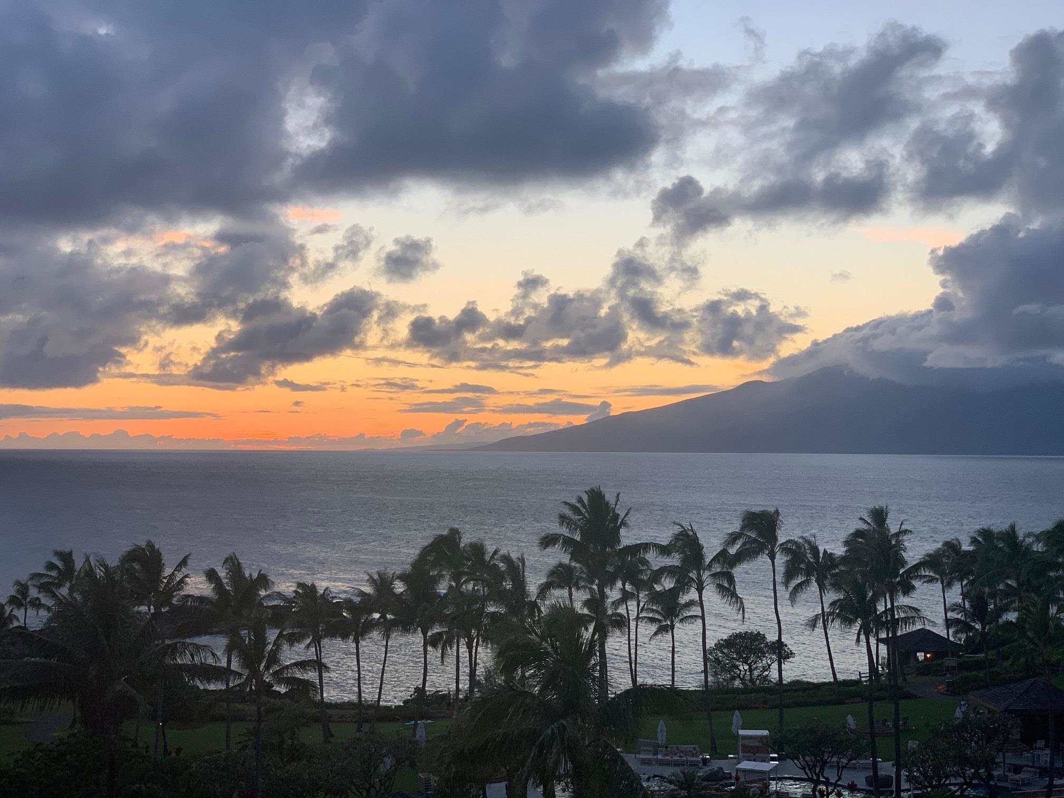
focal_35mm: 52
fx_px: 1598
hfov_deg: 36.8
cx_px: 532
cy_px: 399
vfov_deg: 28.0
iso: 50
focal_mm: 6
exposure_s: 1/122
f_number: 2.4
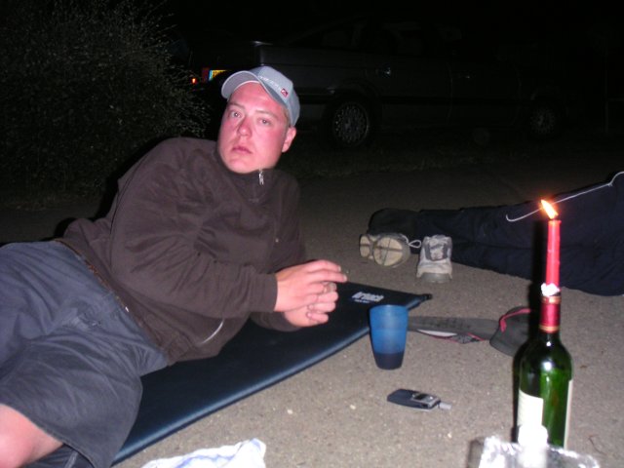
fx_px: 685
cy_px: 234
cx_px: 312
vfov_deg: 37.7
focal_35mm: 38
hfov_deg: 49.0
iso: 160
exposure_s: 1/45
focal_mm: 6
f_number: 2.8
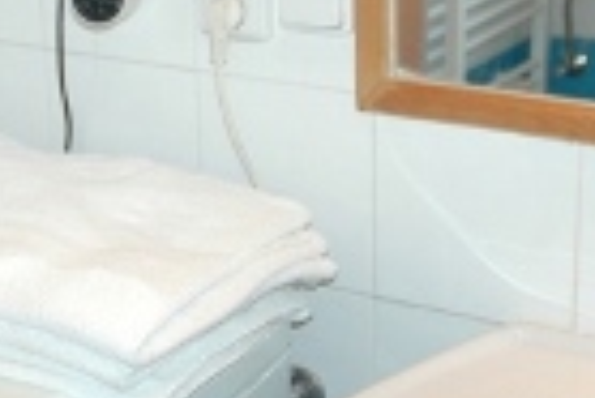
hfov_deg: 21.4
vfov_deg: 14.8
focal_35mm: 92
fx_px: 1522
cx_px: 6
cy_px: 68
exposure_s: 1/60
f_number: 3.5
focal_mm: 18
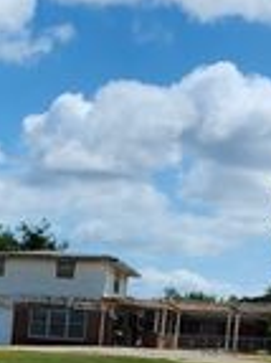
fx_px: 1119
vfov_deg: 17.3
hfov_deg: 13.2
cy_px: 473
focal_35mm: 107
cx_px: -117
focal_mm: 5.54
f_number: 1.8
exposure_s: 1/3608
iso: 25
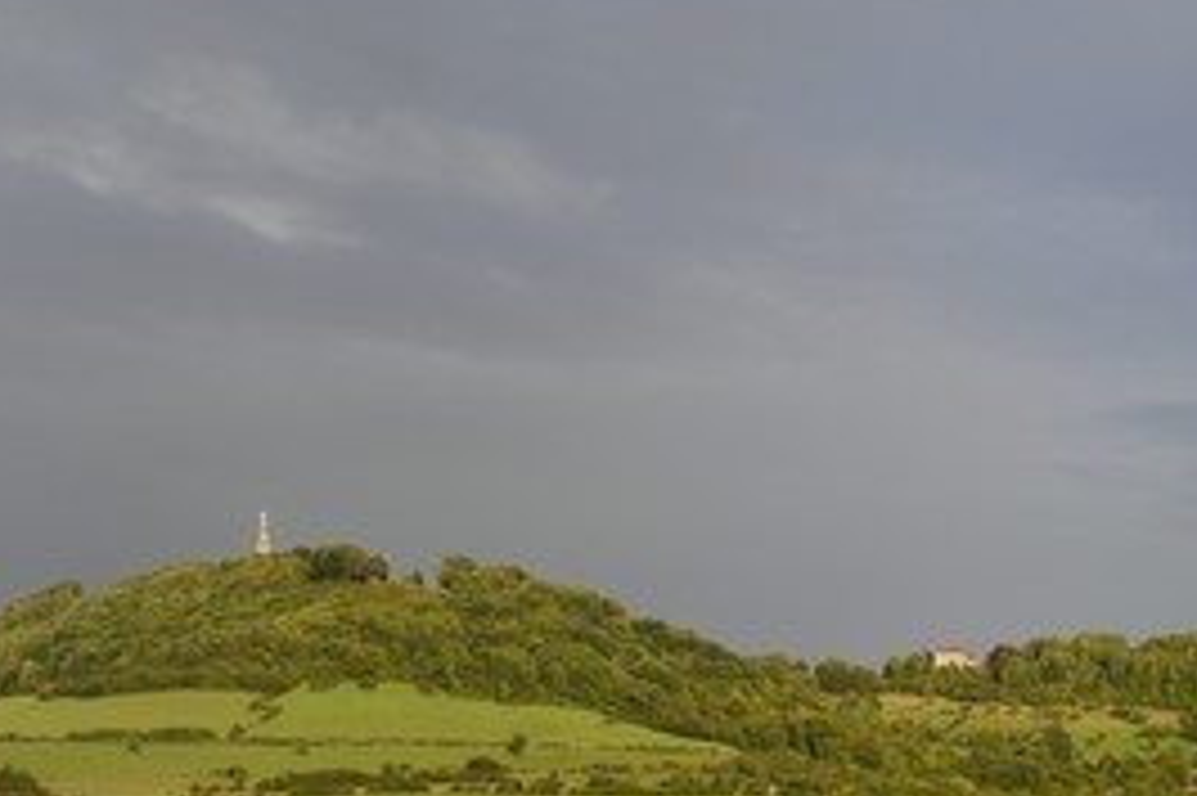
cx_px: 882
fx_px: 3256
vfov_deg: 13.9
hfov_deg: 20.7
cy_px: 603
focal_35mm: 98
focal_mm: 62
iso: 200
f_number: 11
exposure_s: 1/200
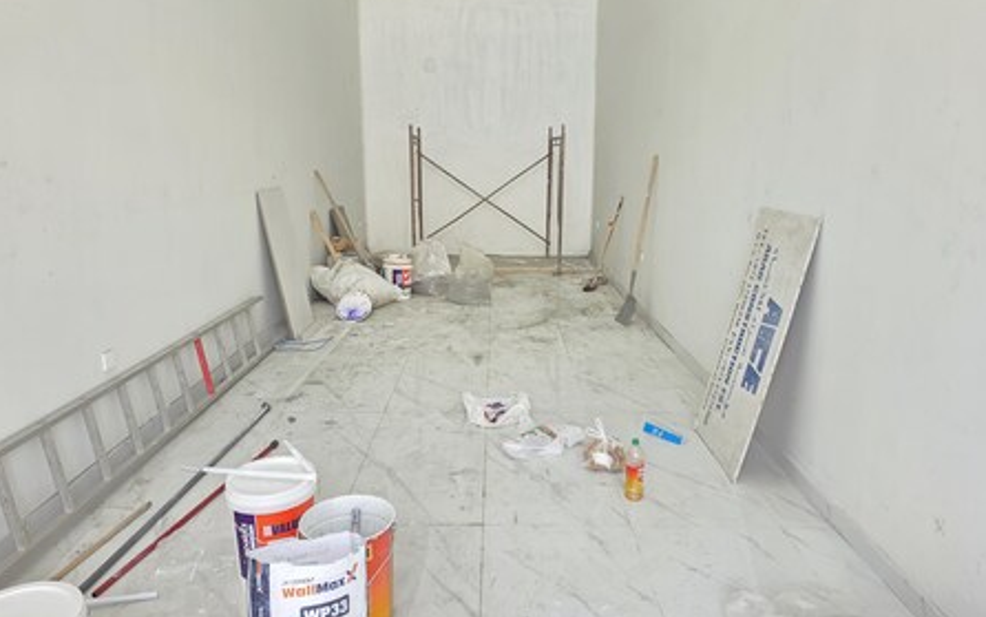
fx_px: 672
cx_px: 492
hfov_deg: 72.5
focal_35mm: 25
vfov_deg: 49.3
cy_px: 293
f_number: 1.7
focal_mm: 6.3
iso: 125
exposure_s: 1/180
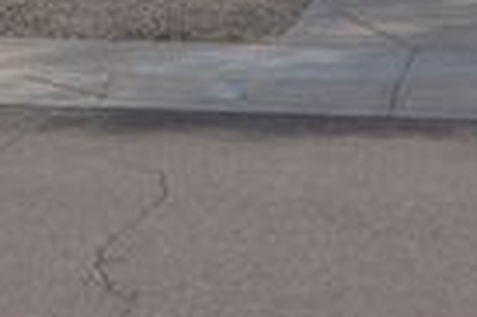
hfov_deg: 14.5
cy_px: -221
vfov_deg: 9.3
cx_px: 282
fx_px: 1879
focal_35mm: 142
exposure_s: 1/200
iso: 100
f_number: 8
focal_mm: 26
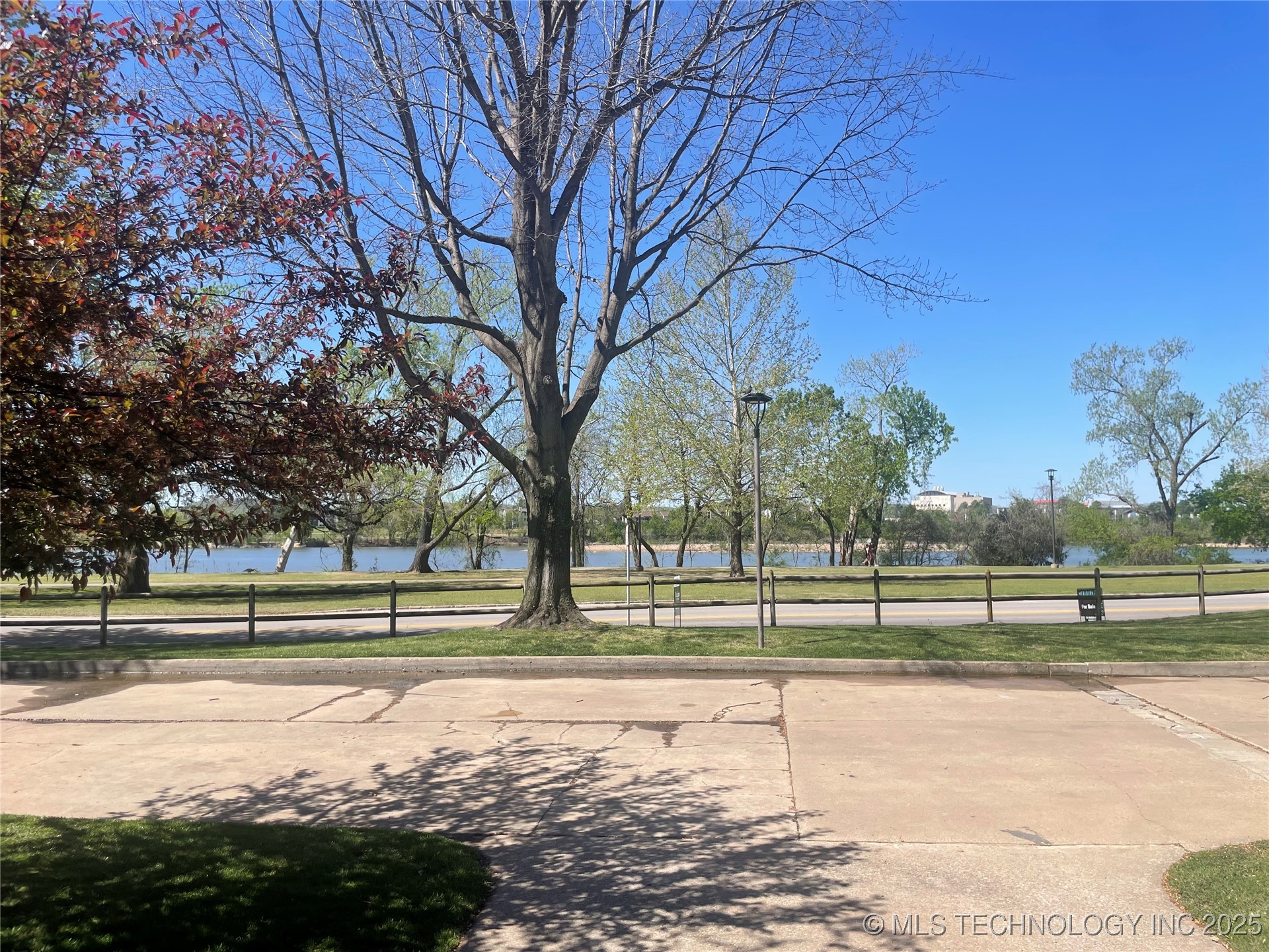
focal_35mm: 26
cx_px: 634
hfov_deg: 67.3
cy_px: 476
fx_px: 953
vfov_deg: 53.1
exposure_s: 1/2817
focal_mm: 4.2
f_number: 1.6
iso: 32
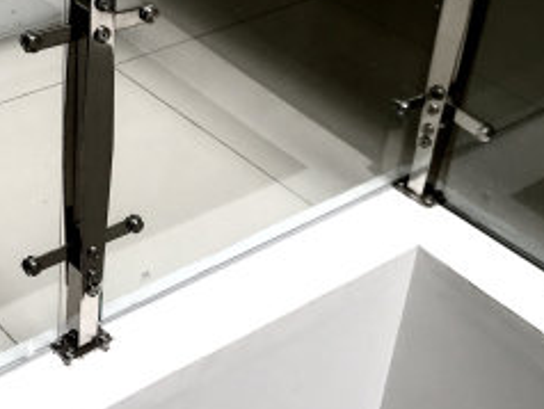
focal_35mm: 72
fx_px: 1133
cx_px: 107
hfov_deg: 26.5
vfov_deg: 20.4
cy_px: 145
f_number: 1.8
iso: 32
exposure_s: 1/95
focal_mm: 3.99
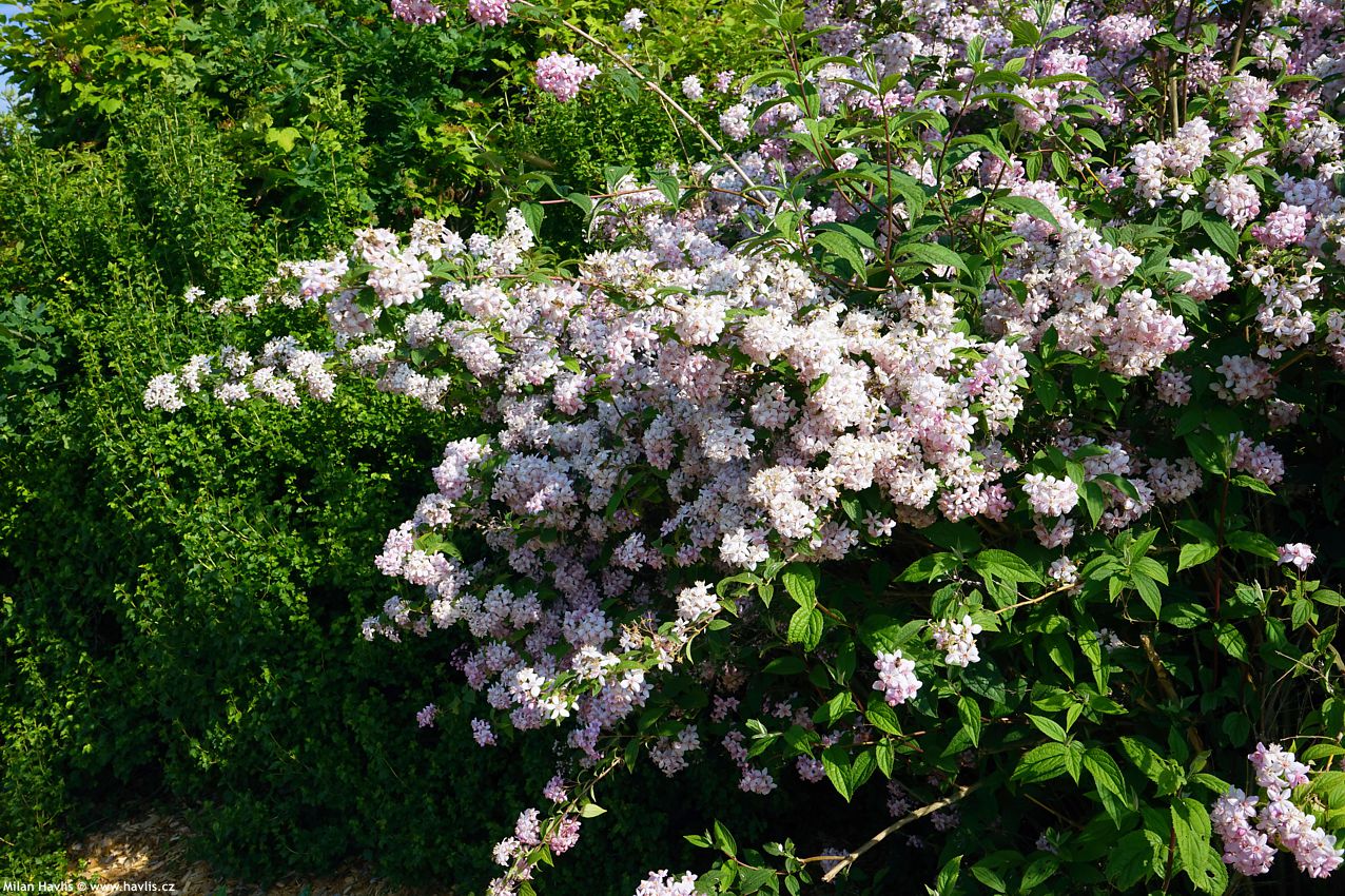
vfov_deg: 35.9
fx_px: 1382
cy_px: 448
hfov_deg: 51.9
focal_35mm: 37
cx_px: 672
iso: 100
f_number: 11
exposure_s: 1/125
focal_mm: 37
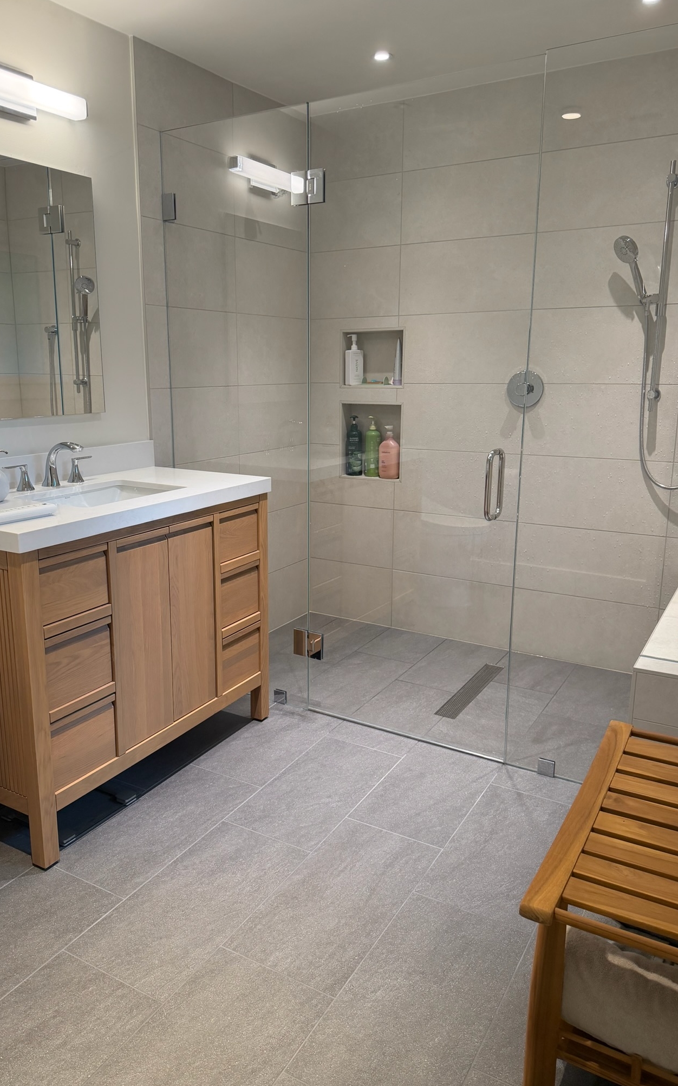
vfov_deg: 70.4
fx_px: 769
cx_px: 309
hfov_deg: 47.5
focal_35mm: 26
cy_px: 539
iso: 200
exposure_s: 1/208
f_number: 1.78
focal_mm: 6.76
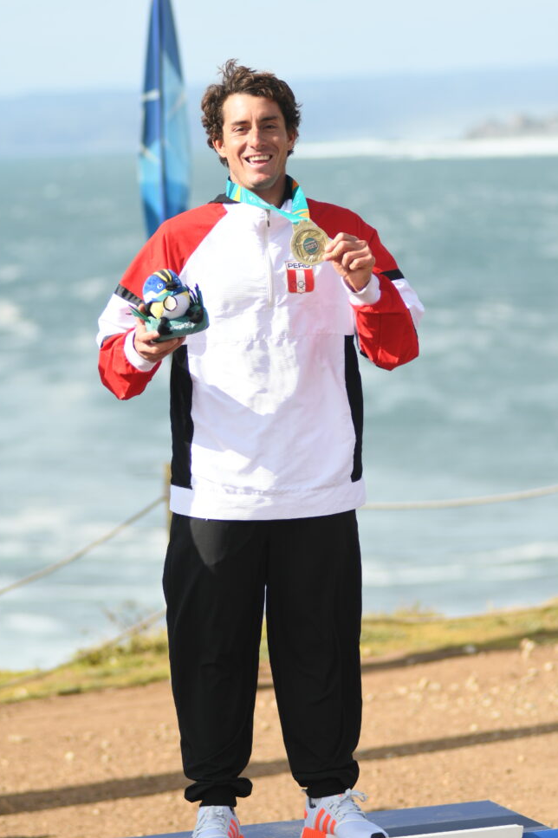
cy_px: 436
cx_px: 282
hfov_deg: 8.3
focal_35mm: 166
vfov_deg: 12.4
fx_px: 3862
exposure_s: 1/1250
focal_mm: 105
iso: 100
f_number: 2.8
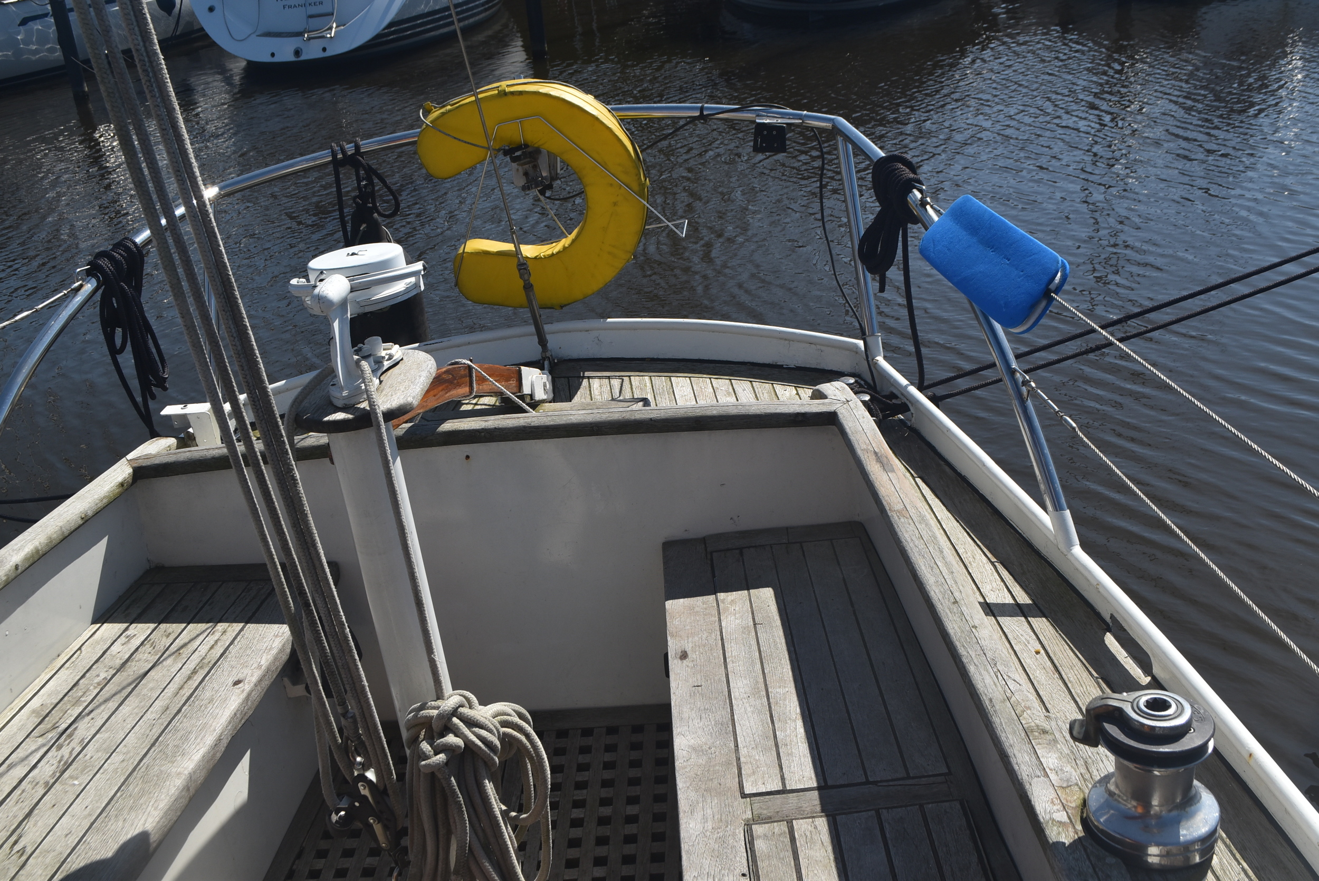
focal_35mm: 36
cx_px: 660
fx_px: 1320
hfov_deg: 53.1
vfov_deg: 36.9
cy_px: 440
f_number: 10
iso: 200
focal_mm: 24
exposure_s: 1/400
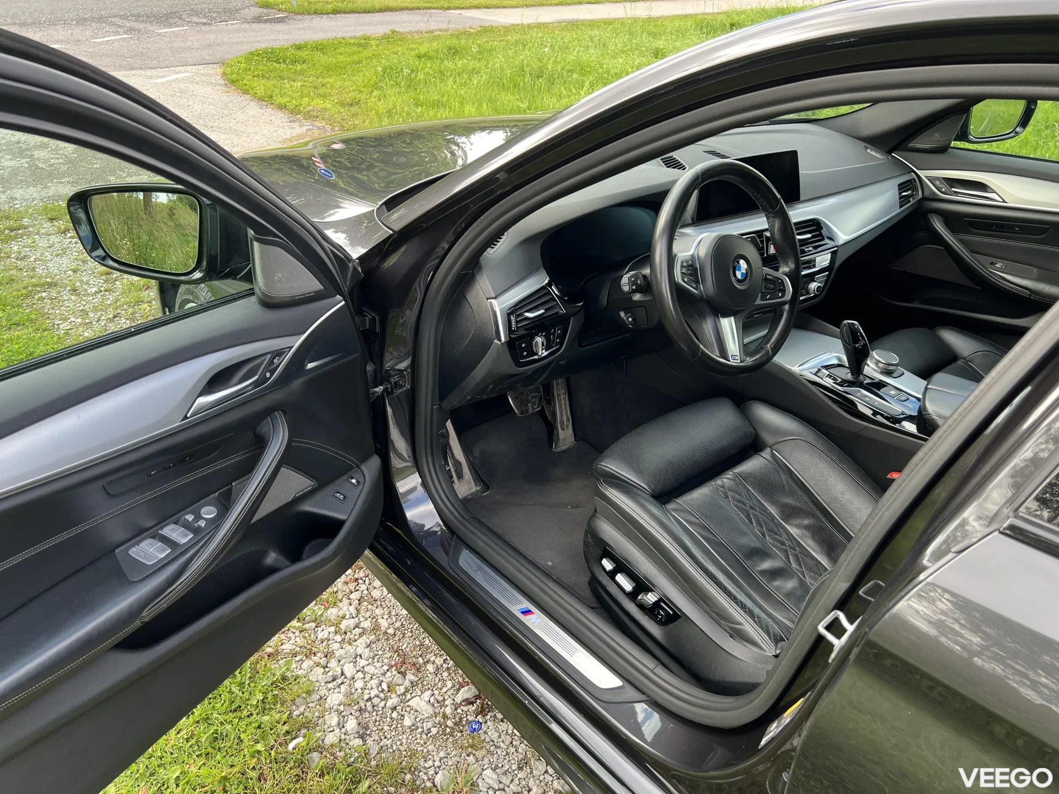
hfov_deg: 67.3
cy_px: 397
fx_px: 795
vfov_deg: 53.1
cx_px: 530
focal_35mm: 26
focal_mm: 5.7
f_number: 1.5
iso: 32
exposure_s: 1/145
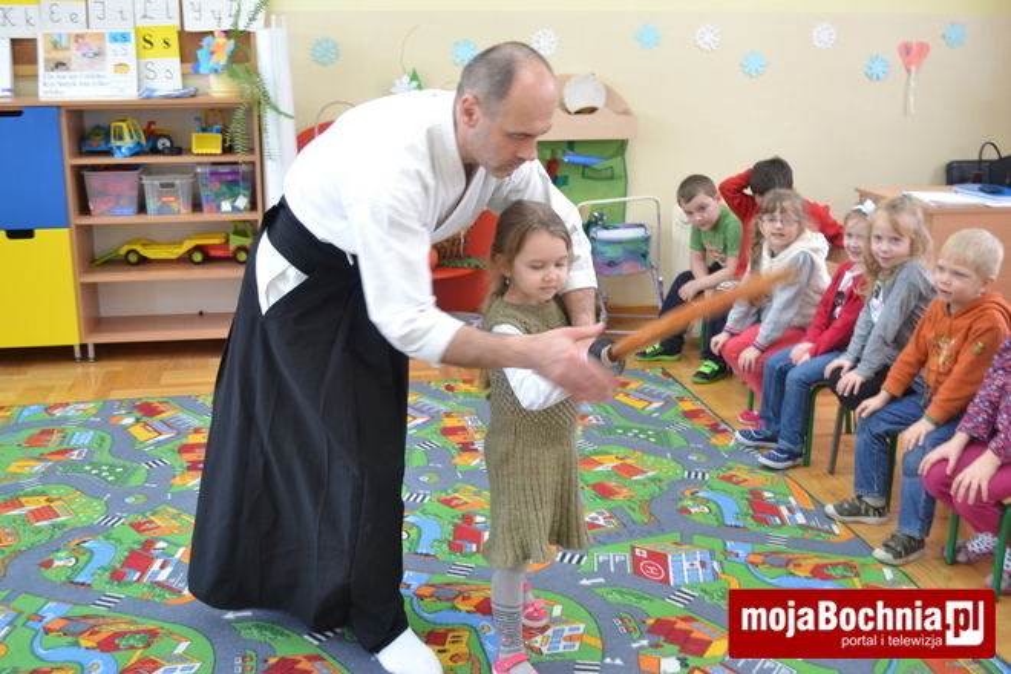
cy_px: 337
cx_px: 506
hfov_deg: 49.6
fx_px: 1095
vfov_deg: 34.2
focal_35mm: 39
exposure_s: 1/30
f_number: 5
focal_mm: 26
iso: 400
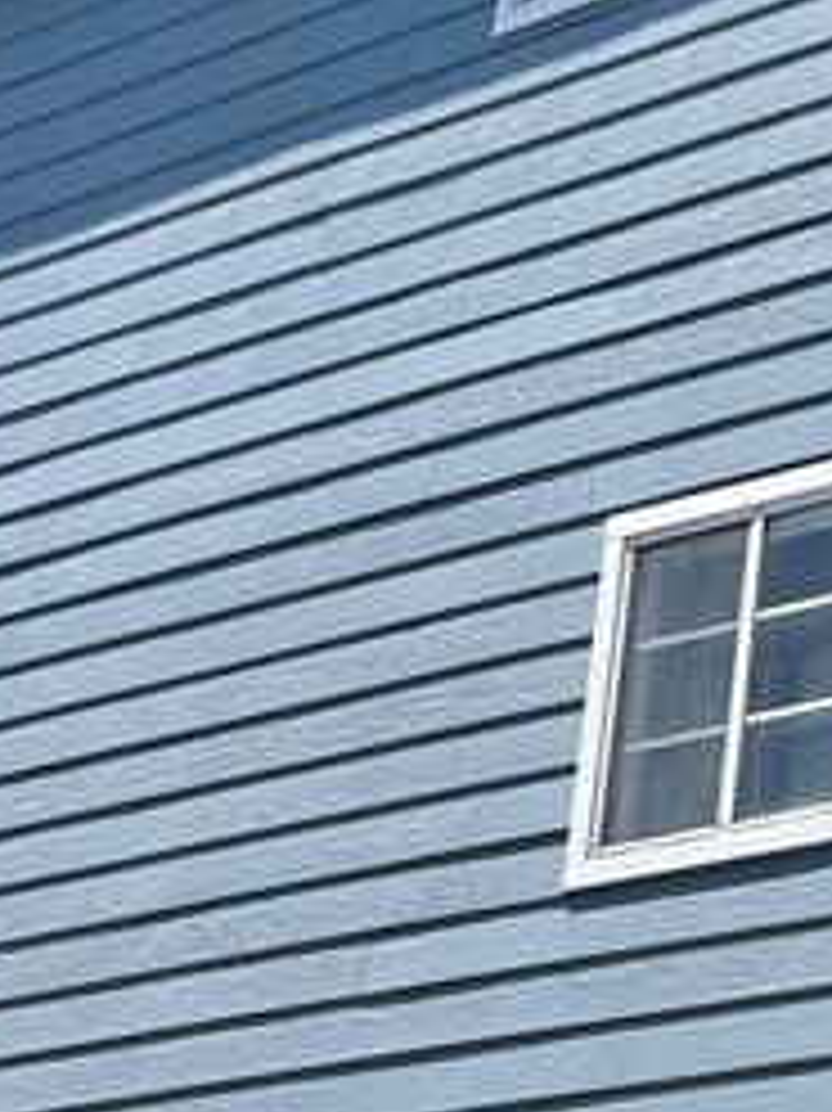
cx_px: 1525
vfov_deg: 18.0
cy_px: 932
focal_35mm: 108
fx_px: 3464
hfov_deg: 12.4
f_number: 1.6
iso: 32
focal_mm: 5.1
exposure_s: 1/3663
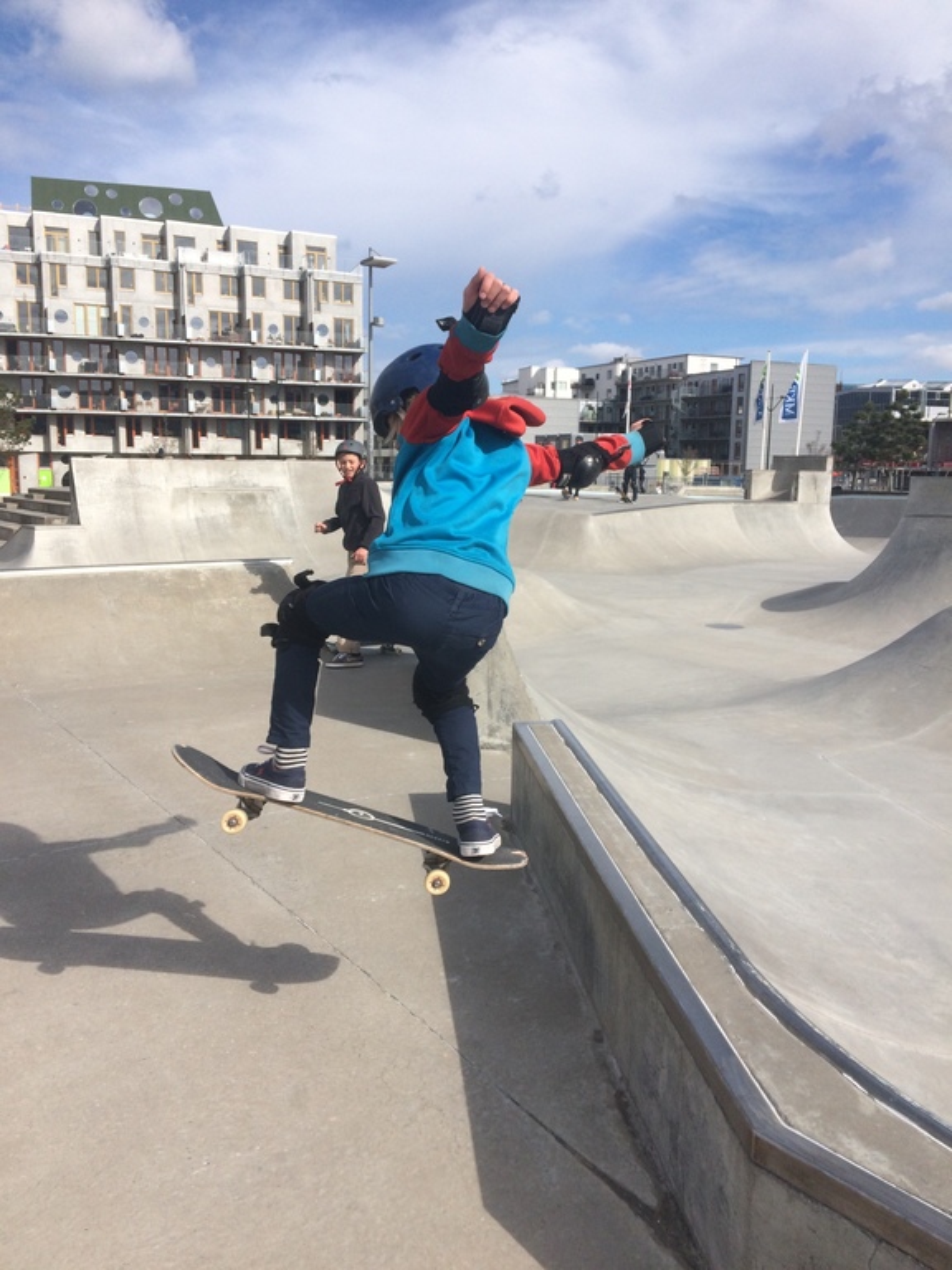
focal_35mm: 29
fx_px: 1063
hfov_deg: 48.2
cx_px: 476
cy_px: 635
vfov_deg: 61.7
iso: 32
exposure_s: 1/2933
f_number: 2.2
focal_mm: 4.15
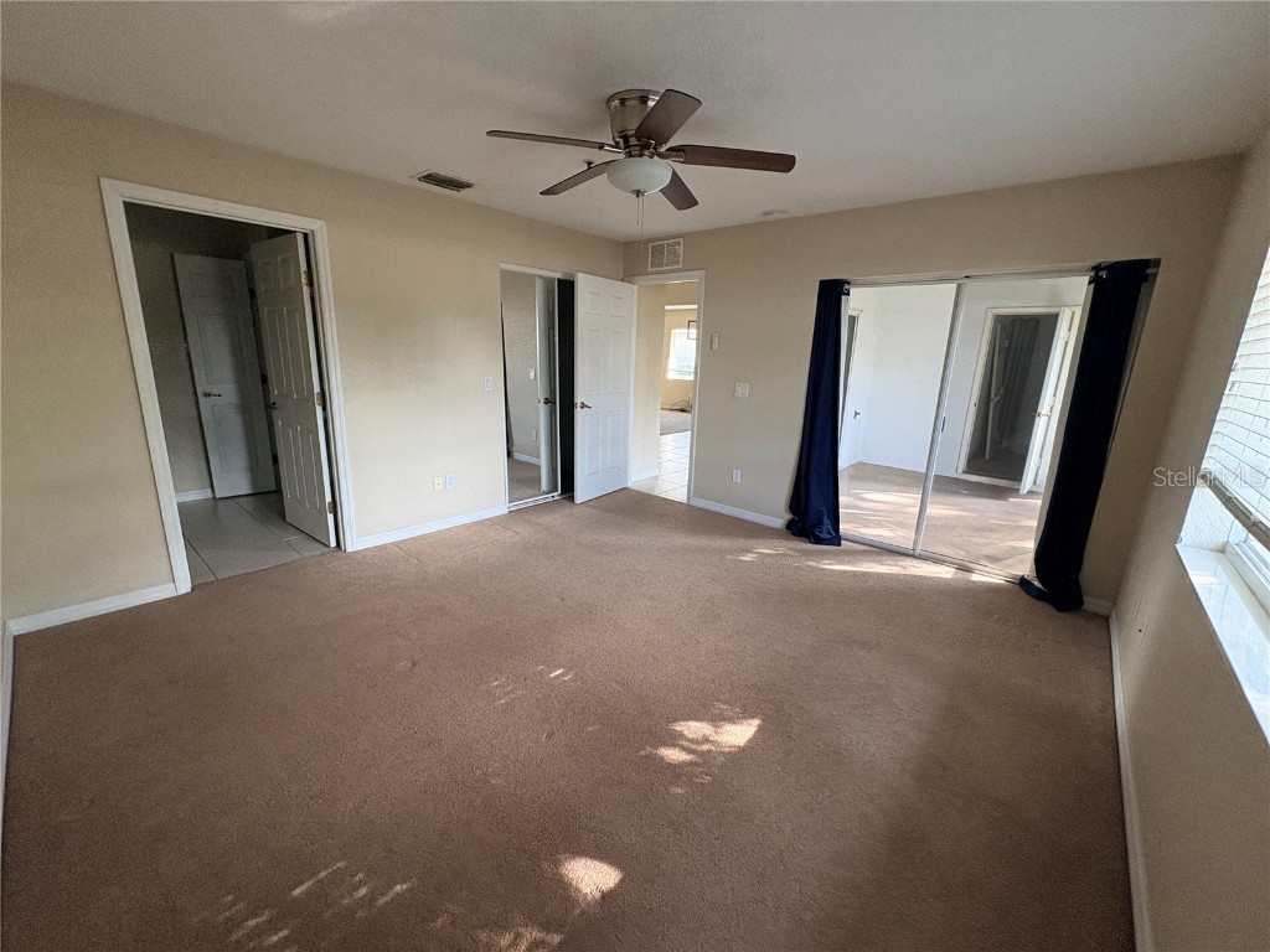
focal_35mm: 14
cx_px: 635
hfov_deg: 102.1
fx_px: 514
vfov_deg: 85.7
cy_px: 476
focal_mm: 2.22
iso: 250
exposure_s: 1/96
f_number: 2.2
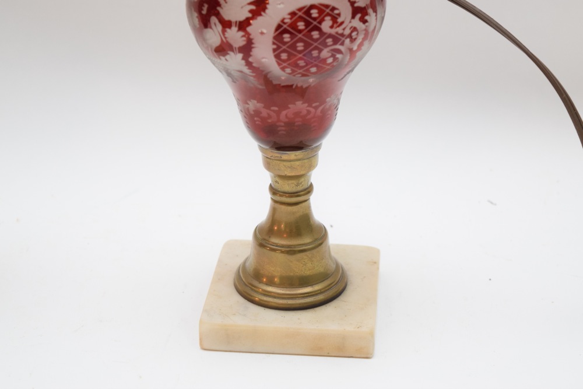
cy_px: 194
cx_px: 292
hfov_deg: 24.6
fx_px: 1336
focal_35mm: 82
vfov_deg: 16.6
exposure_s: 1/60
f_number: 5.6
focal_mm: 55
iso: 1250
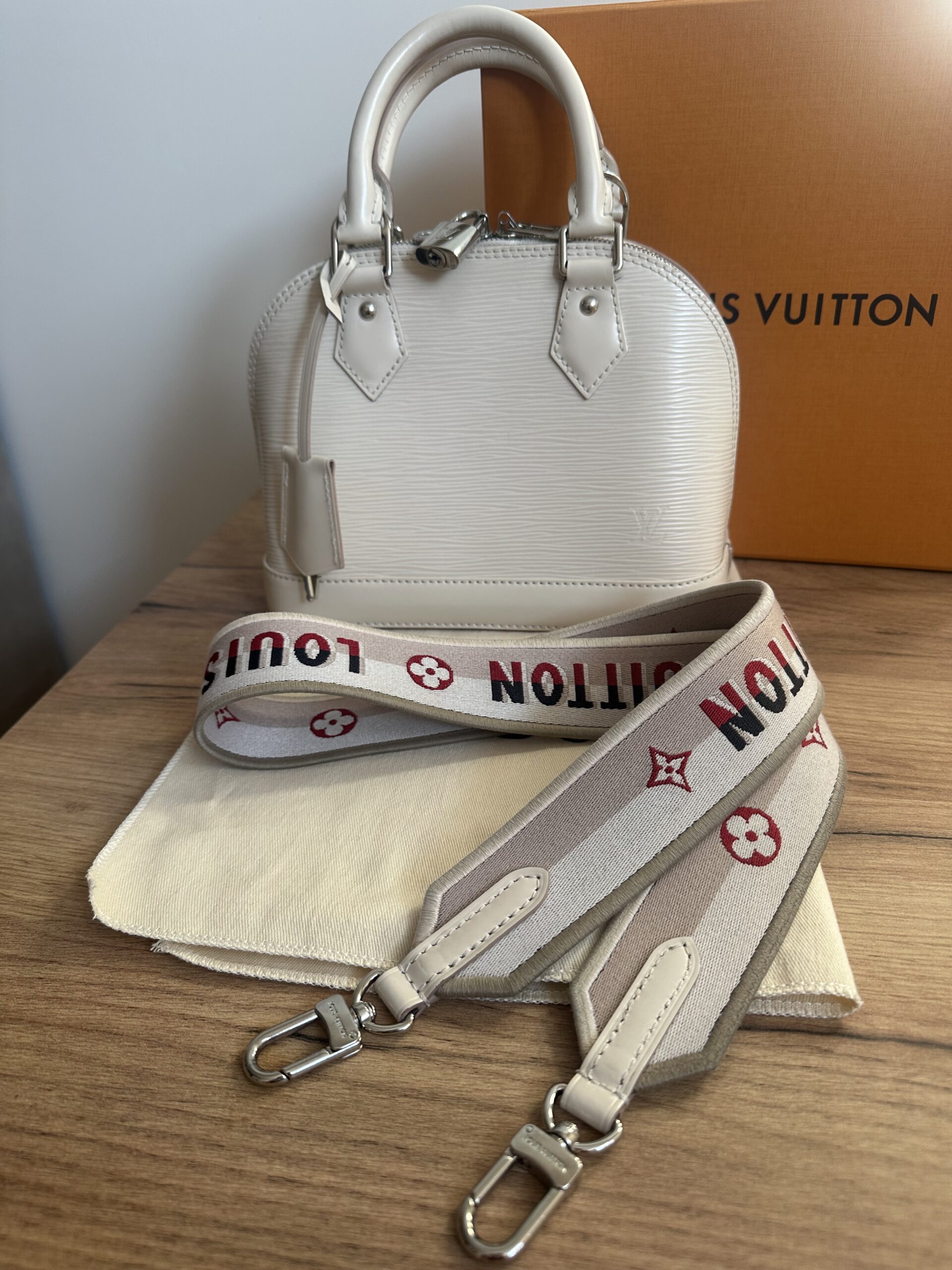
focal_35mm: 24
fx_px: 880
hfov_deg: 56.8
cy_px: 635
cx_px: 476
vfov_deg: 71.6
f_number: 1.78
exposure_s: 1/121
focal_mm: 6.86
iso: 100
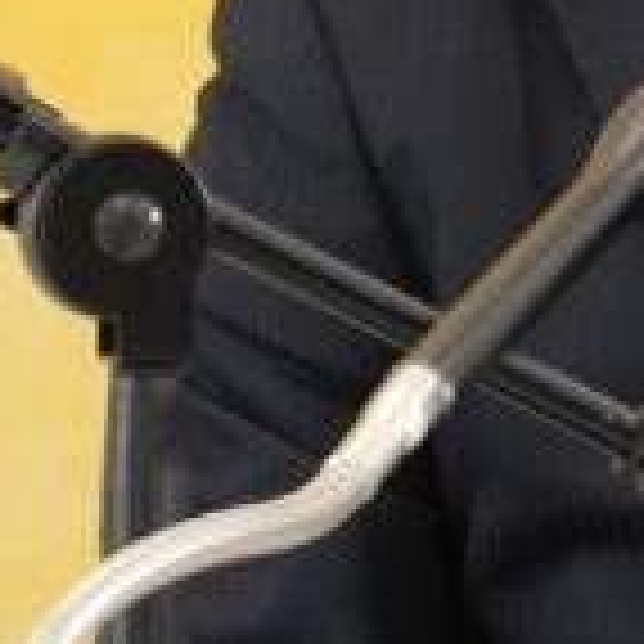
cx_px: 968
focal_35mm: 1367
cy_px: -86
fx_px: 28773
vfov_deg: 1.3
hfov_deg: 1.3
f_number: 5.6
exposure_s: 1/125
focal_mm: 200
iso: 2000
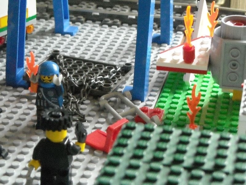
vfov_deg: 14.1
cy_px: 92
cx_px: 123
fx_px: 746
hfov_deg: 18.7
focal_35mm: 105
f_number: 4.7
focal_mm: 17.1
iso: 800
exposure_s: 1/114
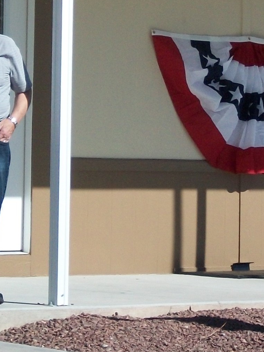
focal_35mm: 292
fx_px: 2971
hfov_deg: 5.1
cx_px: 138
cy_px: -18
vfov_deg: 6.8
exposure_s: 1/640
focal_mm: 17.1
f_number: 5.2
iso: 100
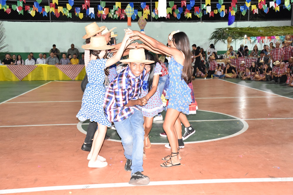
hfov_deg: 47.9
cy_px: 98
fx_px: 330
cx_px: 146
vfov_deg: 33.0
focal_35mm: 40
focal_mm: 27
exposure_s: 1/100
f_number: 4
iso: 2500
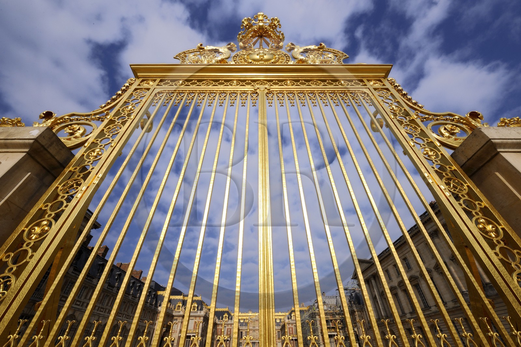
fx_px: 203
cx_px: 260
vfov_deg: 81.2
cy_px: 174
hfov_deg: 104.3
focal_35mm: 14
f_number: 22
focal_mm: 14
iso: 200
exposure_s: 1/160
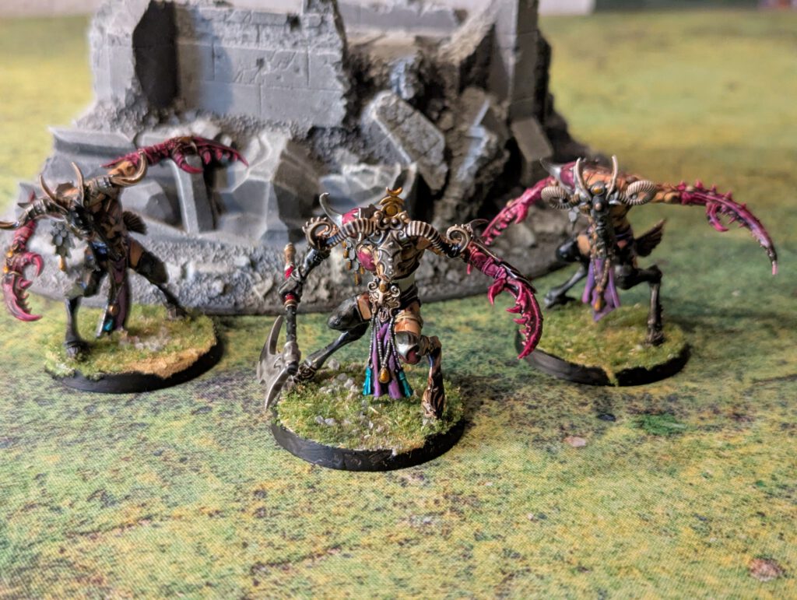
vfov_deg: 30.3
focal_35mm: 48
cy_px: 300
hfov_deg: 39.6
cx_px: 398
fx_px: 1107
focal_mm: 6.81
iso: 1058
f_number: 1.85
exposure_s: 1/25
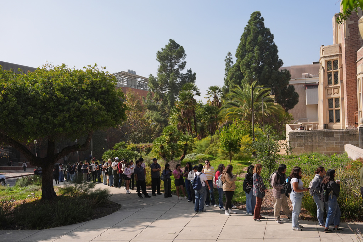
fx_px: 363
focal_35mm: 36
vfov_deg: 36.9
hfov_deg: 53.1
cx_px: 182
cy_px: 121
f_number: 2.8
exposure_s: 1/12800
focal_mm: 36
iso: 400
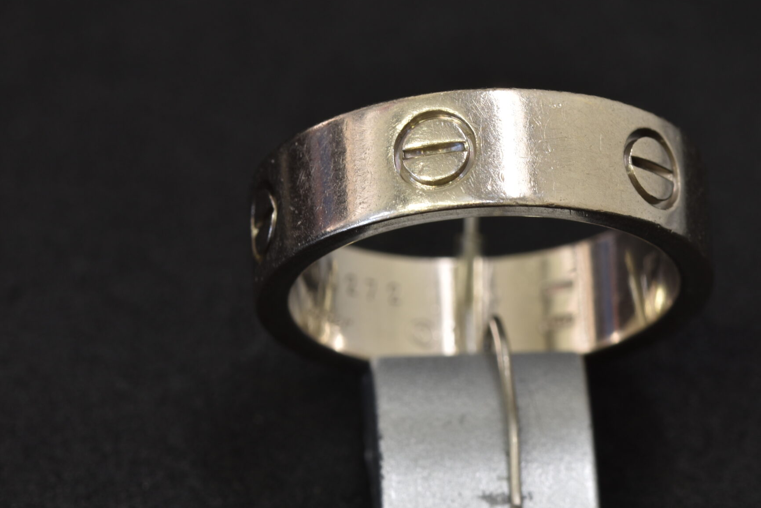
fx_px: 4227
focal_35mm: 200
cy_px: 278
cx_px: 443
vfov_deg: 6.9
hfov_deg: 10.3
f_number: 13
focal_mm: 90
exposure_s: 1/2.5
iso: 100
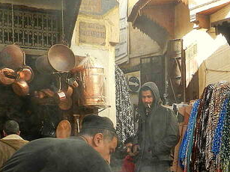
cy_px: 215
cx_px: 175
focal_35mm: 99
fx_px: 658
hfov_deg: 19.7
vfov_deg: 14.4
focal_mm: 6.7
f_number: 4
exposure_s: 1/200
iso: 160
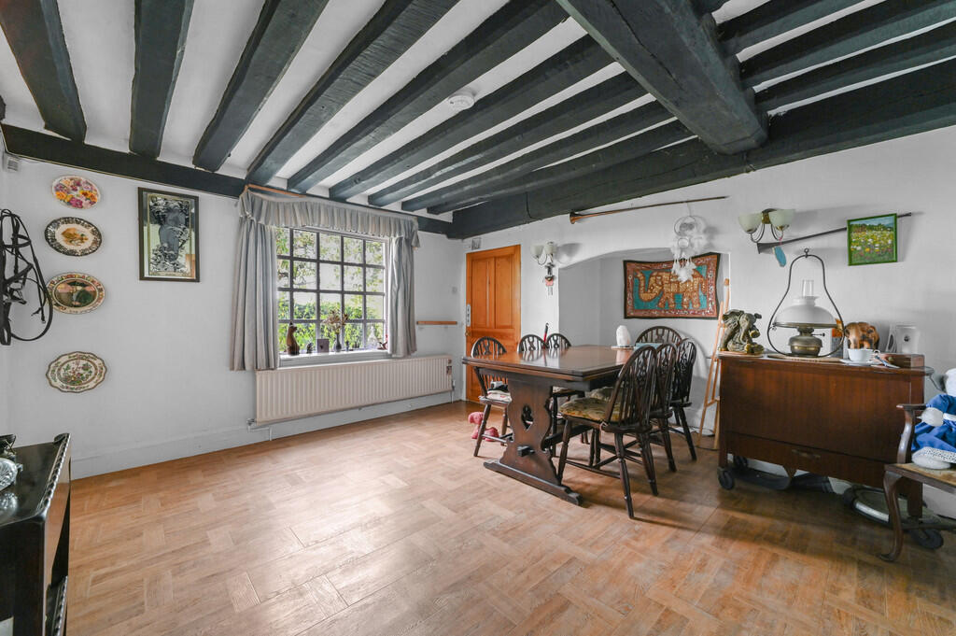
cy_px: 318
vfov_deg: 81.1
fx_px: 371
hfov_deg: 104.3
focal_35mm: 14
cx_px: 478
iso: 400
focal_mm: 14
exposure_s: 2.5
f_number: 8
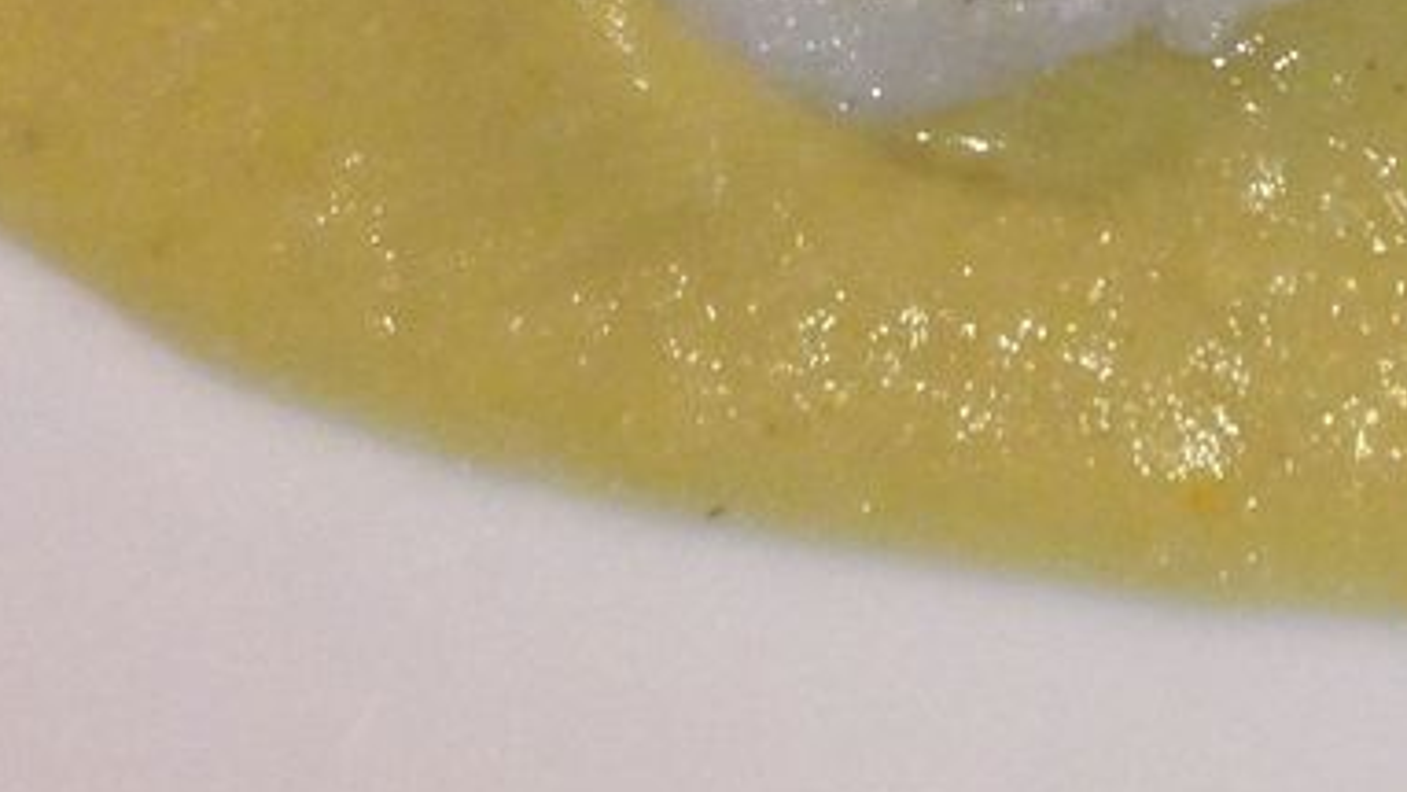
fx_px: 4216
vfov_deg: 10.3
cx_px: 1713
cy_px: -483
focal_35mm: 113
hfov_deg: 18.0
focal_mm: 4.12
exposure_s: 1/20
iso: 125
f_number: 2.4
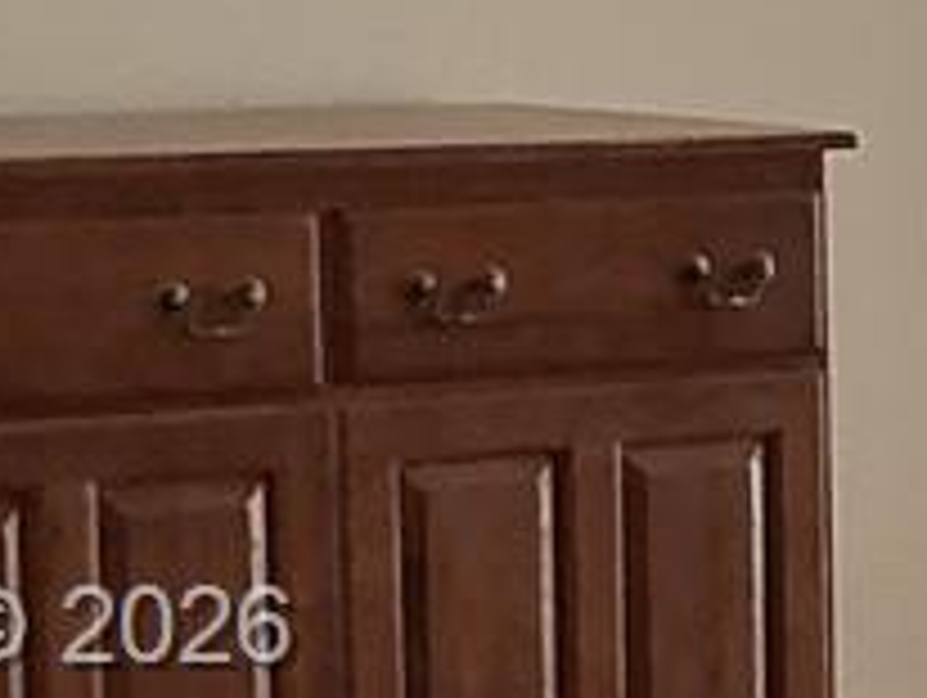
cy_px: 635
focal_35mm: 225
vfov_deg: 6.6
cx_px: 2493
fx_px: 6032
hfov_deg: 7.9
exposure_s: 1/120
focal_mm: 3
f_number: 1.8
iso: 32
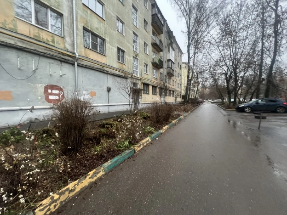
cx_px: 144
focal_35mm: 13
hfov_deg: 106.2
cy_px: 108
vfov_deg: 89.9
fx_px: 108
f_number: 1.8
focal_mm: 1.57
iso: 250
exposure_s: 1/70
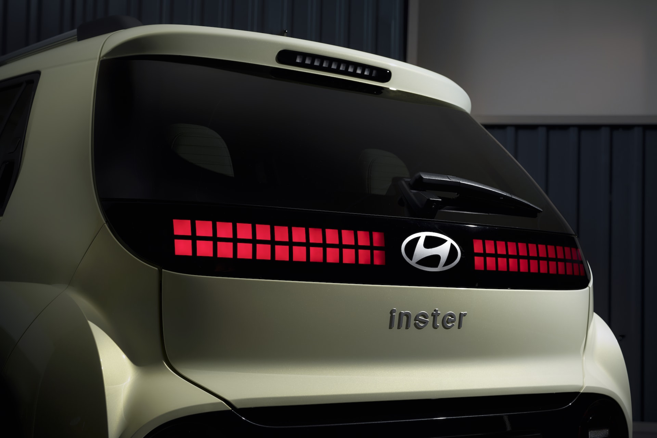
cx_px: 328
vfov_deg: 26.0
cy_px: 219
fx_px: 949
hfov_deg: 38.2
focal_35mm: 52
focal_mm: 52
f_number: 5.6
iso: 50
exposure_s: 1/4
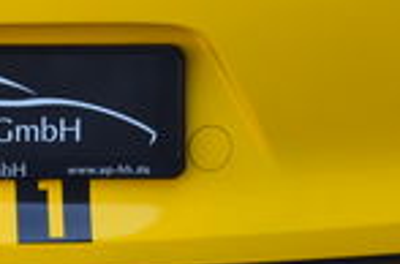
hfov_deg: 5.5
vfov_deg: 3.6
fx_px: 4175
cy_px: -163
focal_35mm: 377
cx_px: -90
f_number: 8
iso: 640
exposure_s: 1/60
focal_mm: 48
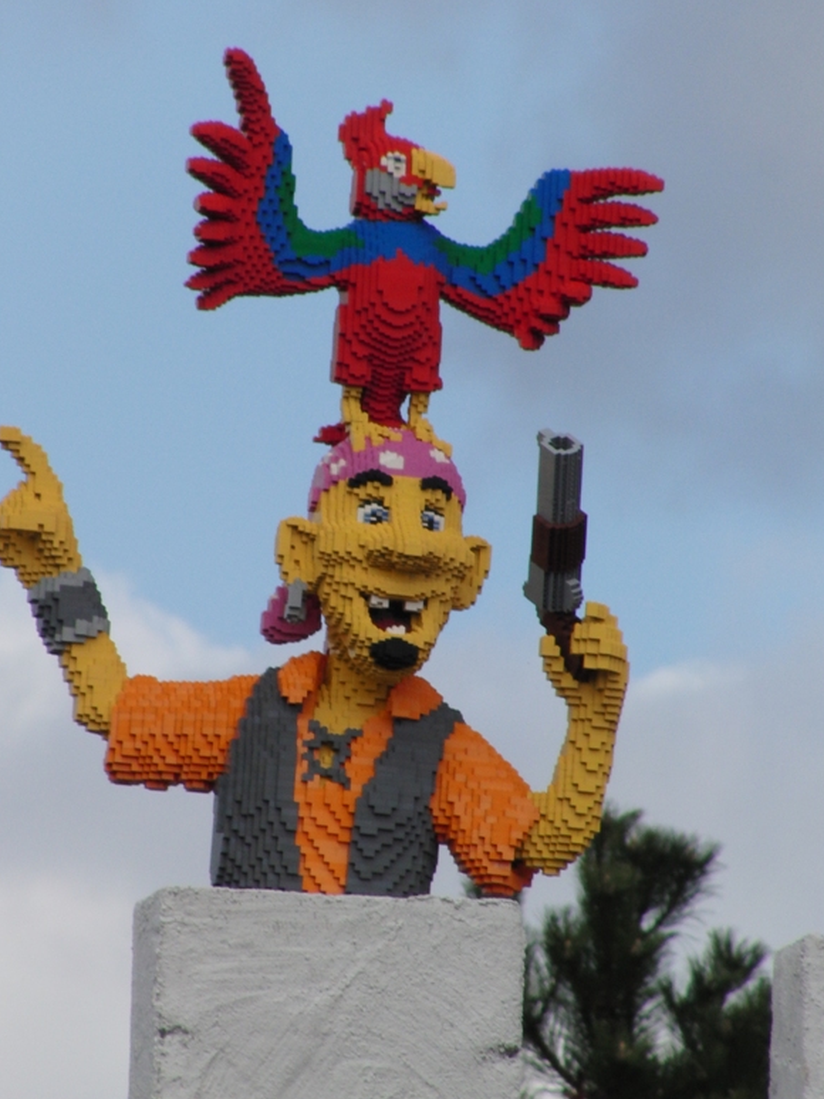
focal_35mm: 689
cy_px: 552
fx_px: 21862
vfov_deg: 2.9
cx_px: 328
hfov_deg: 2.2
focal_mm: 92
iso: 100
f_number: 5.6
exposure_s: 1/640
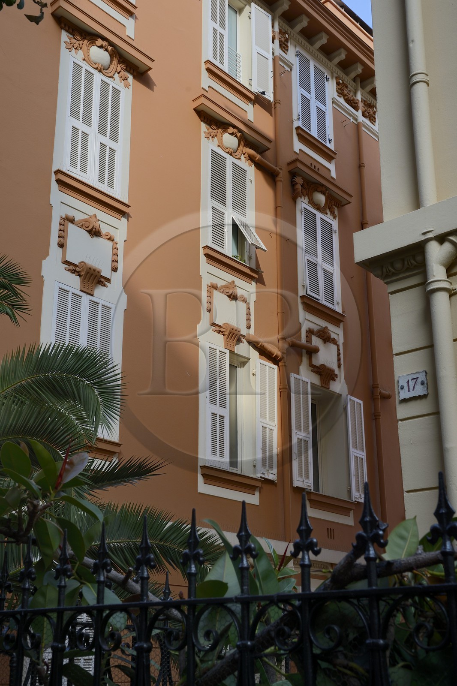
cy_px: 343
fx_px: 724
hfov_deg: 35.0
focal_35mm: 38
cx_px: 228
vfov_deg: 50.7
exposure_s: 1/100
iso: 200
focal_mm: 38
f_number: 9
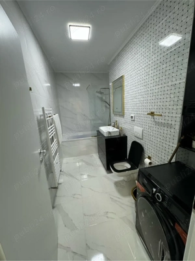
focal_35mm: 14
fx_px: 105
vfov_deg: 102.1
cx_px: 98
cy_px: 130
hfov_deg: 85.7
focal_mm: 2.22
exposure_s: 1/100
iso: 160
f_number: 2.2
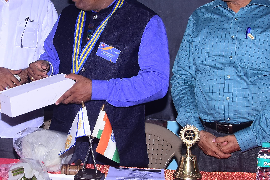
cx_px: 104
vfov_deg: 15.4
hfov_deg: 22.8
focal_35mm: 89
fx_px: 667
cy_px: 89
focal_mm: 22
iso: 640
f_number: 6.3
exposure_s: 1/125
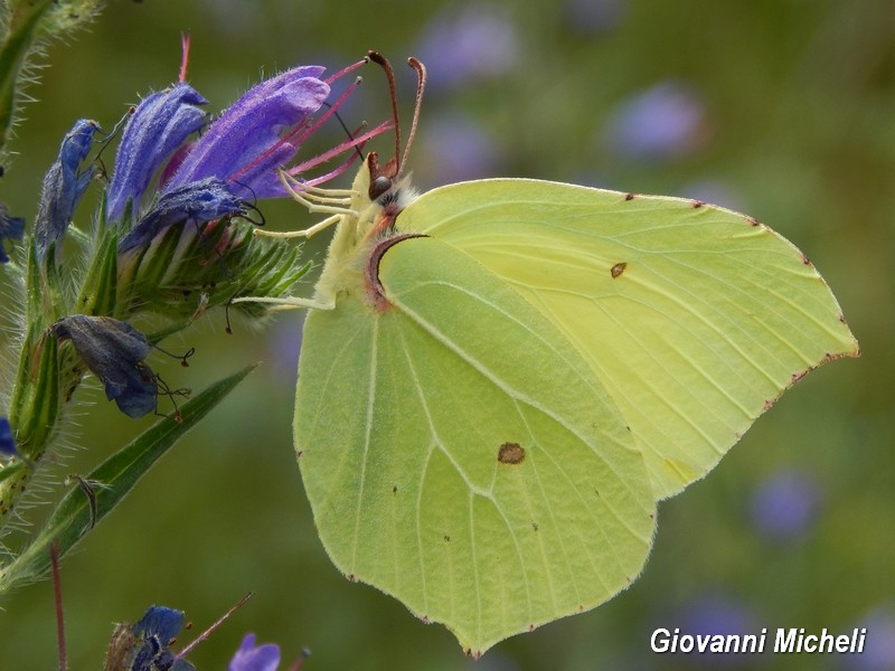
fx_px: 4189
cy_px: 336
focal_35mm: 162
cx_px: 448
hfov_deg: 12.2
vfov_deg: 9.2
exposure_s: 1/400
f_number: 5.1
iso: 125
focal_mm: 28.7
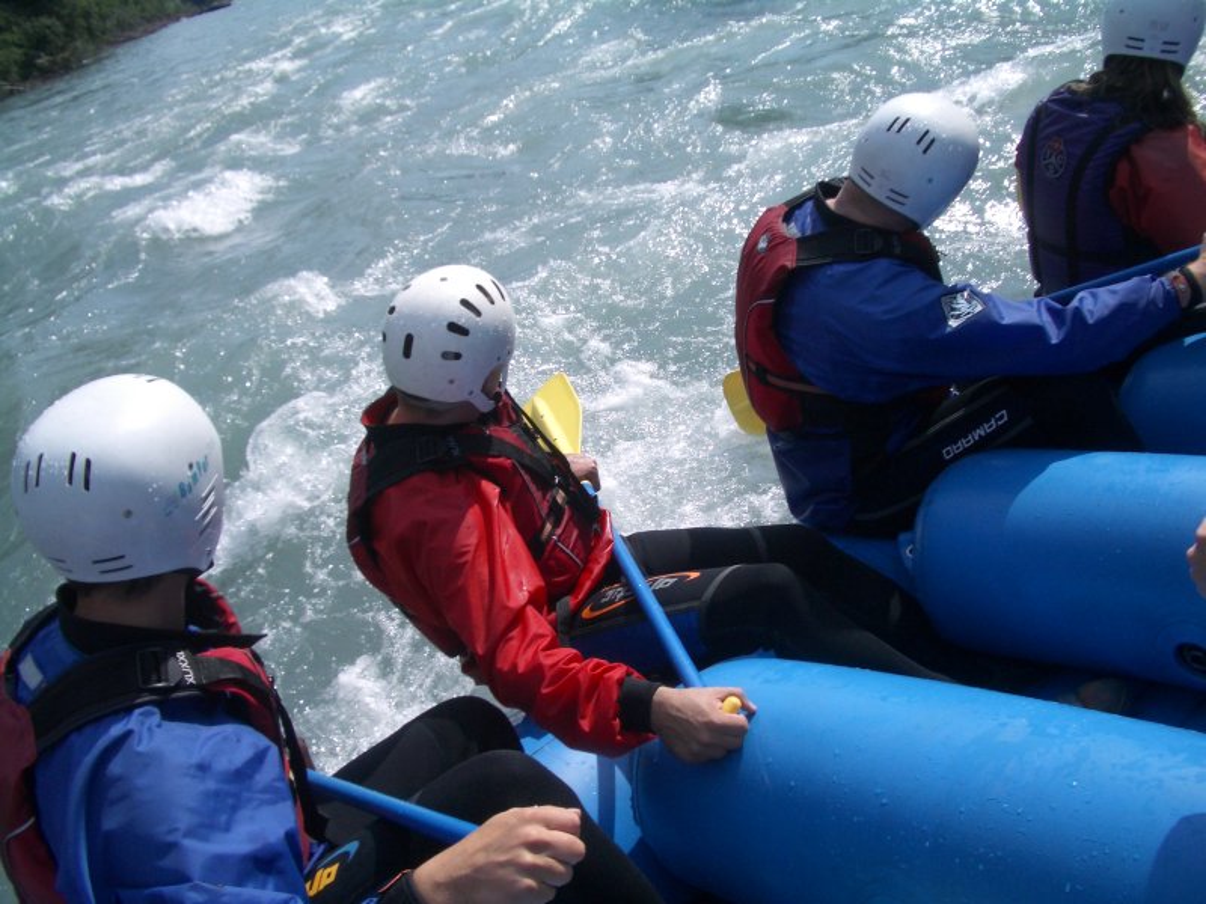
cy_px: 452
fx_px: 1219
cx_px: 603
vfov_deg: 40.7
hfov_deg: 52.6
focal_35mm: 35
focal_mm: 5.8
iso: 50
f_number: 4.3
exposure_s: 1/640
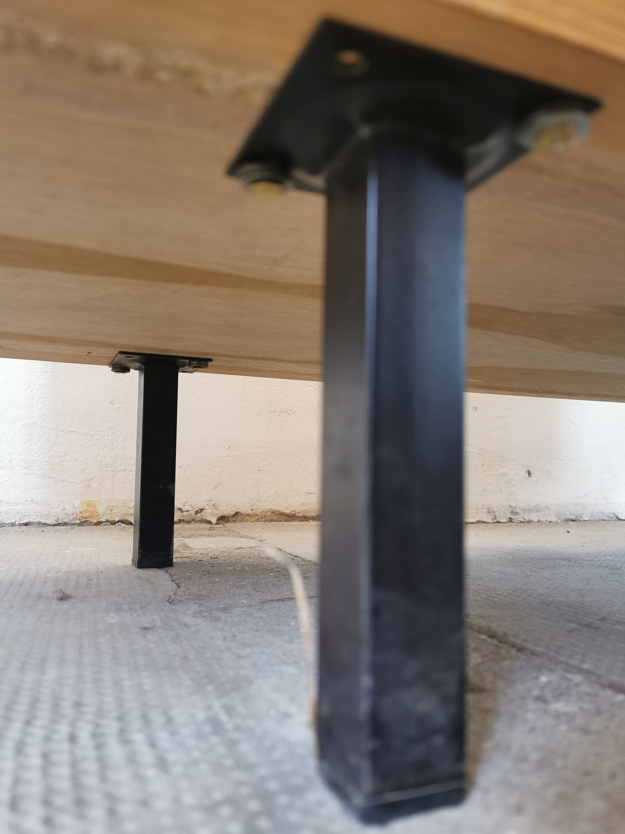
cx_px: 312
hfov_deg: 51.4
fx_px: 650
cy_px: 417
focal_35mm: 27
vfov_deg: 65.3
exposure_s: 1/50
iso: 320
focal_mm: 5.56
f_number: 1.6
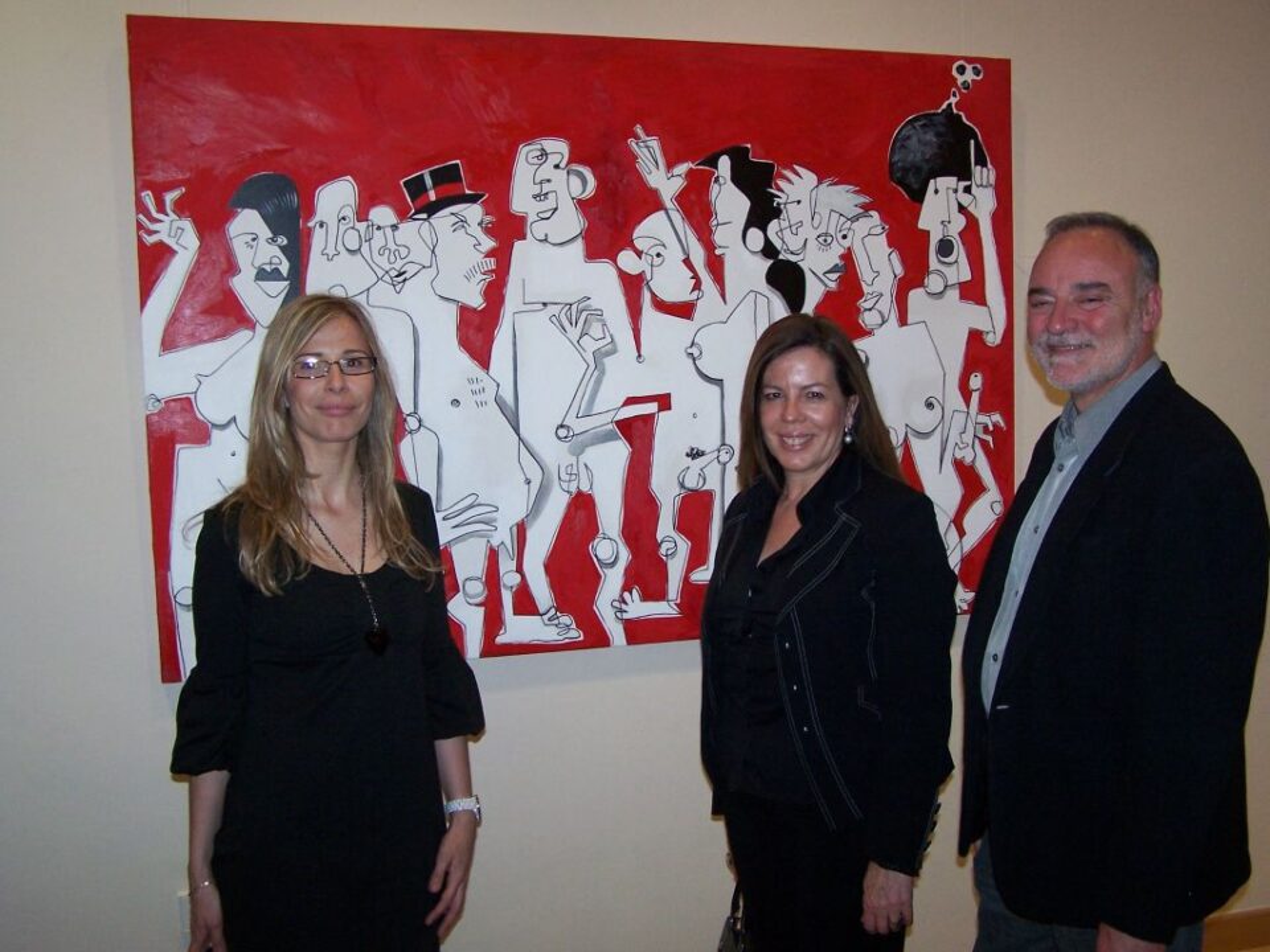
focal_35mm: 38
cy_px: 476
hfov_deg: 49.0
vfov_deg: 37.7
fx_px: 1394
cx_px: 635
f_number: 2.8
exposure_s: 1/60
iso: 140
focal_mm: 6.3
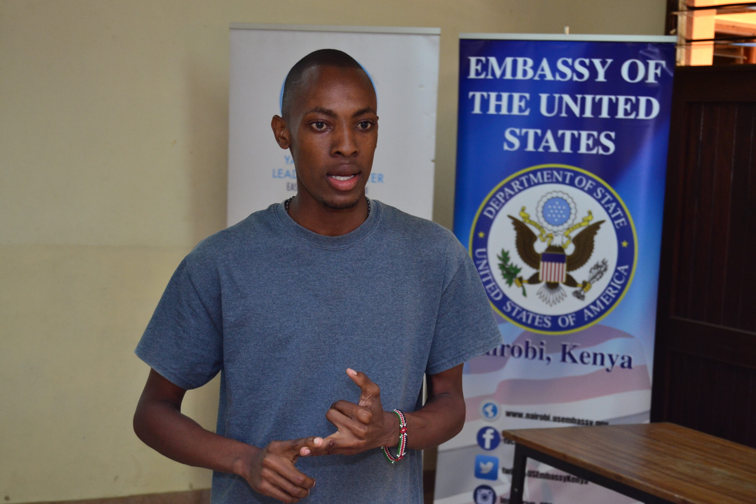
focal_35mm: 60
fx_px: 1260
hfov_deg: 33.4
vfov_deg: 22.6
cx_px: 378
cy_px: 252
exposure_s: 1/50
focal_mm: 40
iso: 800
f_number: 5
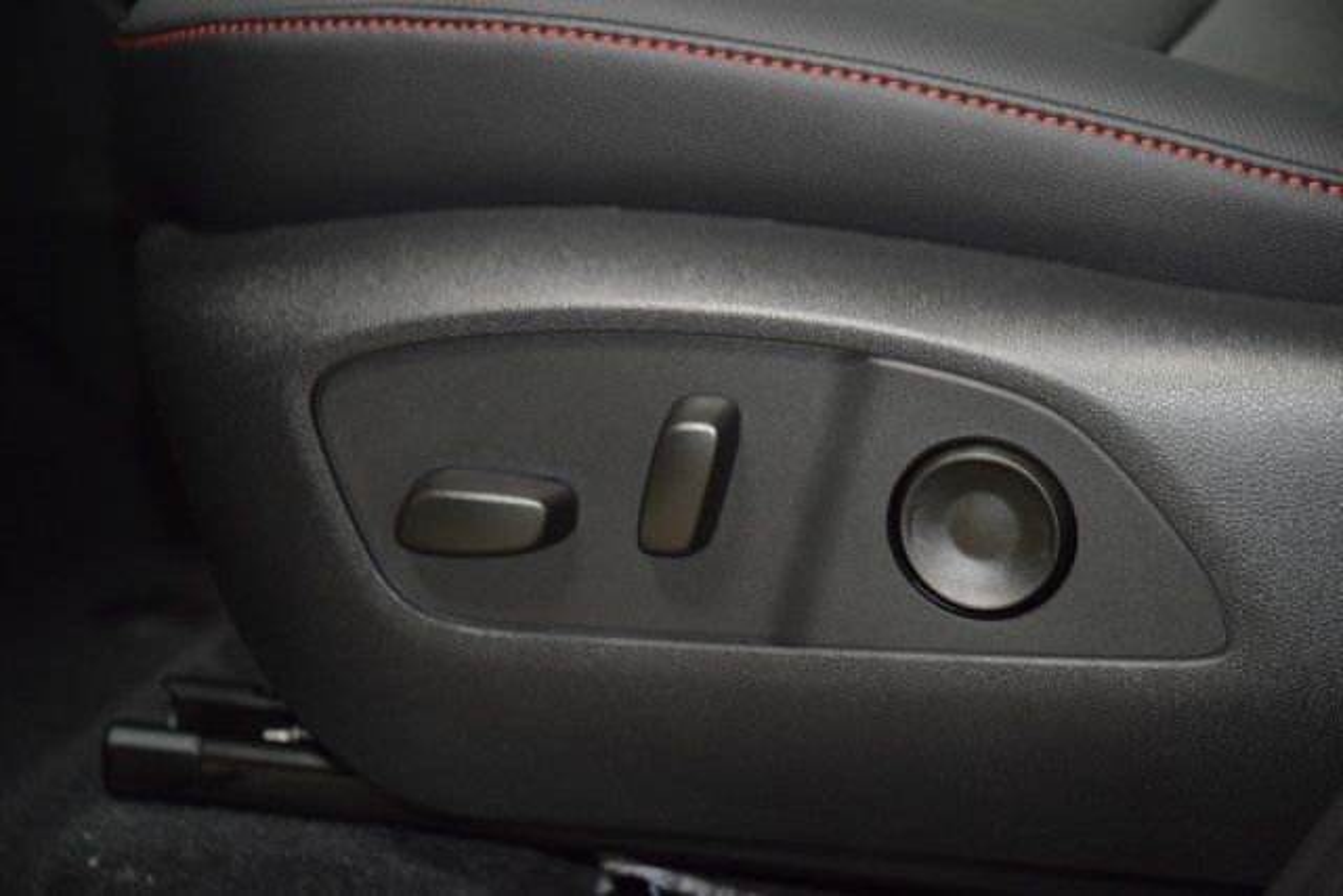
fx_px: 3918
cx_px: 672
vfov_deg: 13.0
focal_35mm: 105
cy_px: 448
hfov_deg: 19.5
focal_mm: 70
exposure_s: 1/50
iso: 2800
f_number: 4.5
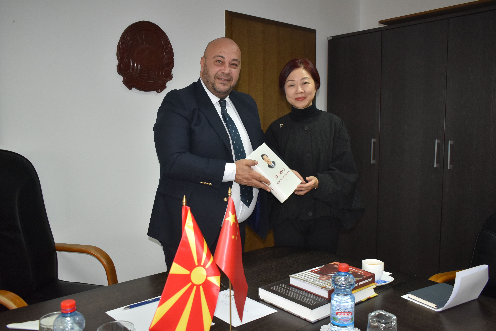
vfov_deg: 41.7
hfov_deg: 59.5
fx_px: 434
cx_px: 248
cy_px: 166
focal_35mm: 32
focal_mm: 21
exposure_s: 1/125
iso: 800
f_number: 3.8
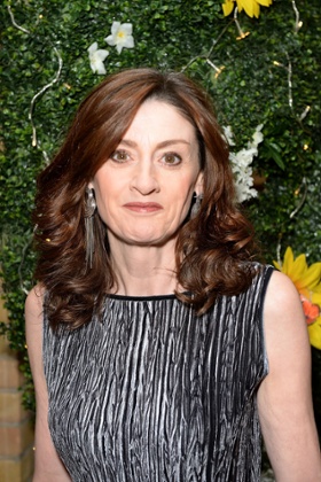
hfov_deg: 19.5
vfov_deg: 28.8
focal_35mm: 70
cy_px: 241
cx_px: 160
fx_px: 936
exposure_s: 1/160
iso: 640
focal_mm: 70
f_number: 6.3
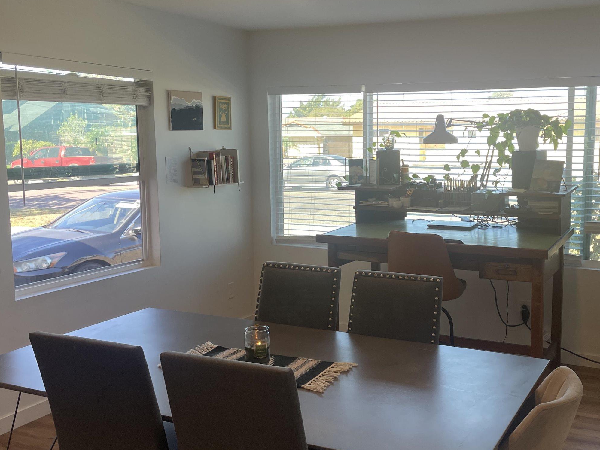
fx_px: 693
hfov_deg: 46.3
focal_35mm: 40
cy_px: 232
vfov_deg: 36.0
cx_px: 381
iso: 50
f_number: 1.6
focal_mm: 4.2
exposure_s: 1/120
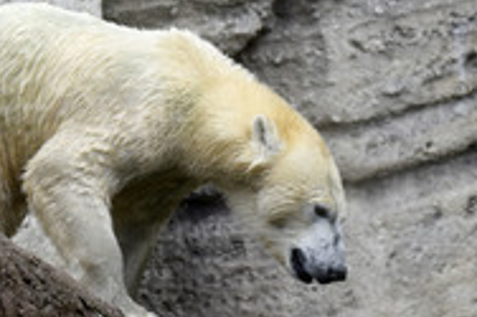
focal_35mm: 228
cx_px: -29
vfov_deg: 6.0
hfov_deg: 9.0
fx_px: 3018
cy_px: 48
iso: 1600
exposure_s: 1/160
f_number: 6.3
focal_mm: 95
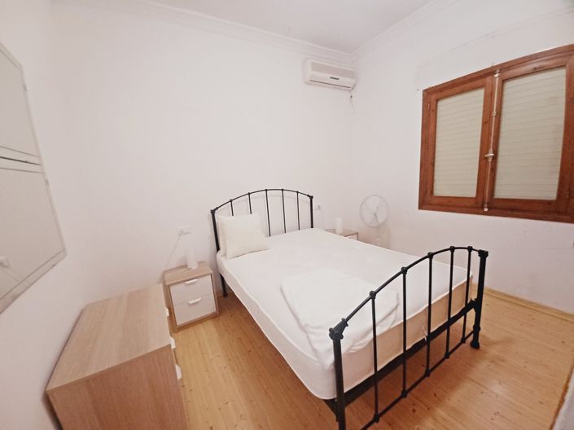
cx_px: 287
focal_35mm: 13
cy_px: 215
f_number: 2.2
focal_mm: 1.42
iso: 400
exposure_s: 1/17
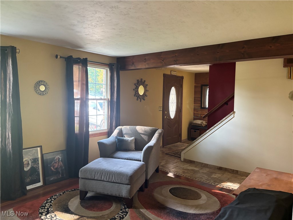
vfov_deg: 53.1
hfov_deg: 67.3
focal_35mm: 26
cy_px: 110
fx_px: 220
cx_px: 146
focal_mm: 5.96
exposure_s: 1/60
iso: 400
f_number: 1.6
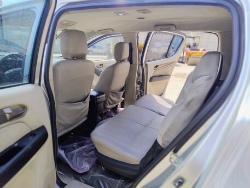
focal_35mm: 24
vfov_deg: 56.8
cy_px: 94
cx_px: 125
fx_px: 173
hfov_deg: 71.6
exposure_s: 1/659
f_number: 1.8
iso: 100
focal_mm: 5.56
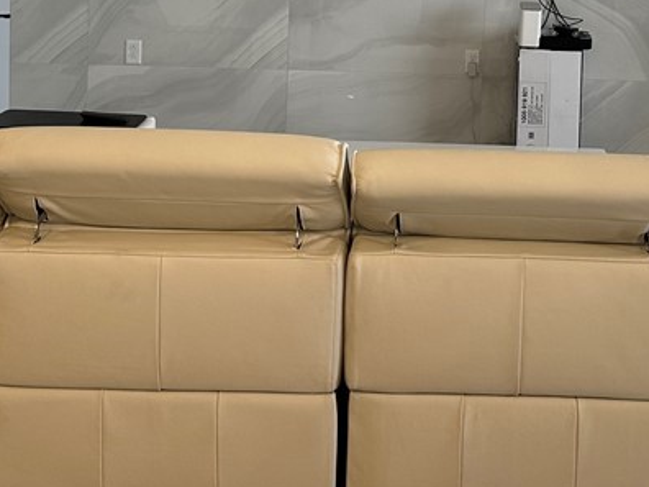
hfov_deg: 30.8
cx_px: 469
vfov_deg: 22.4
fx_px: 1162
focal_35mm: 62
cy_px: -44
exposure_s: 1/120
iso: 160
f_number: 1.78
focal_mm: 6.86
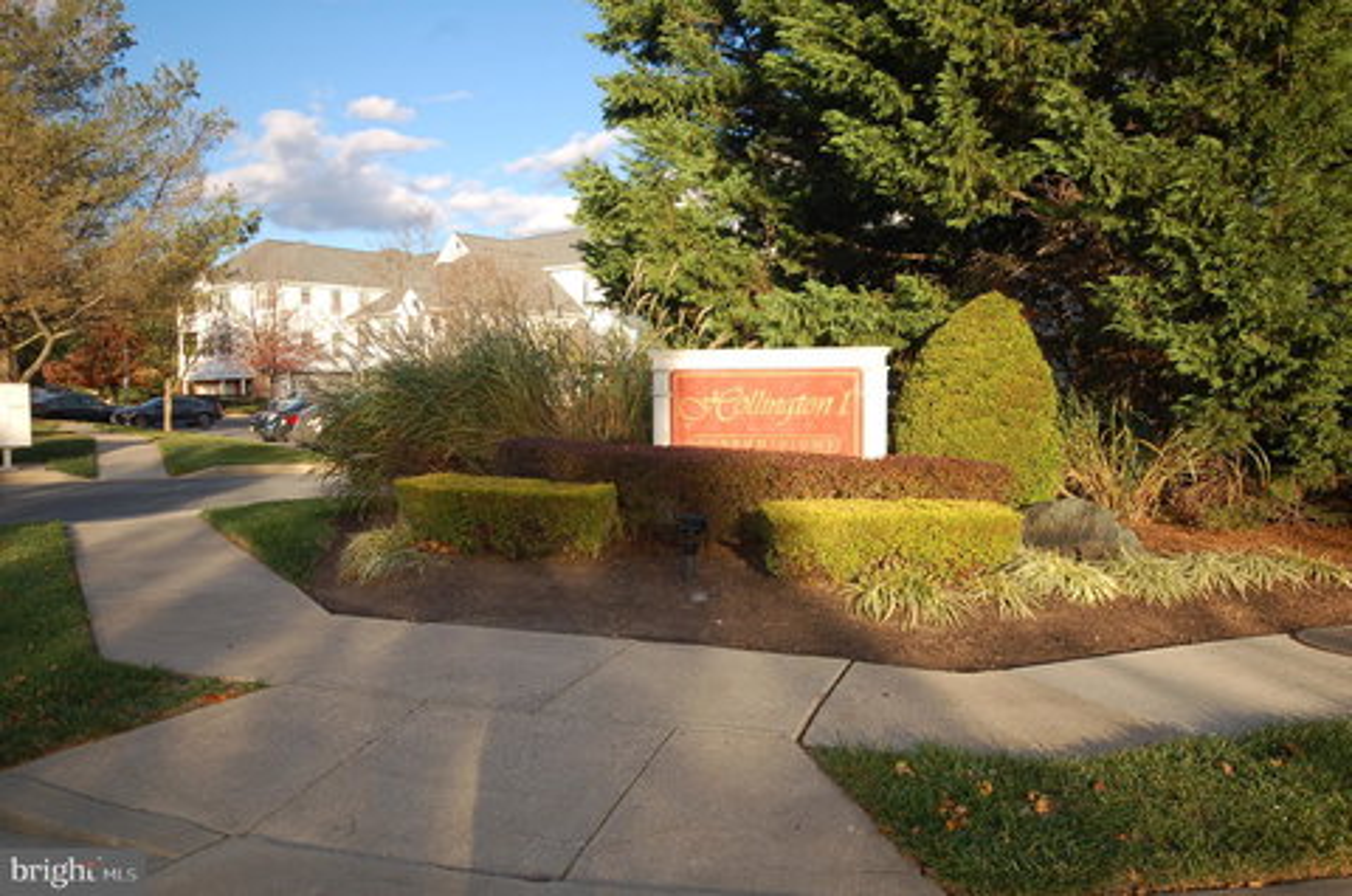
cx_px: 676
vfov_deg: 43.4
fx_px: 1124
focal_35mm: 30
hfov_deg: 62.0
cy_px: 448
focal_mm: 20
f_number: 7.1
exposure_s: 1/200
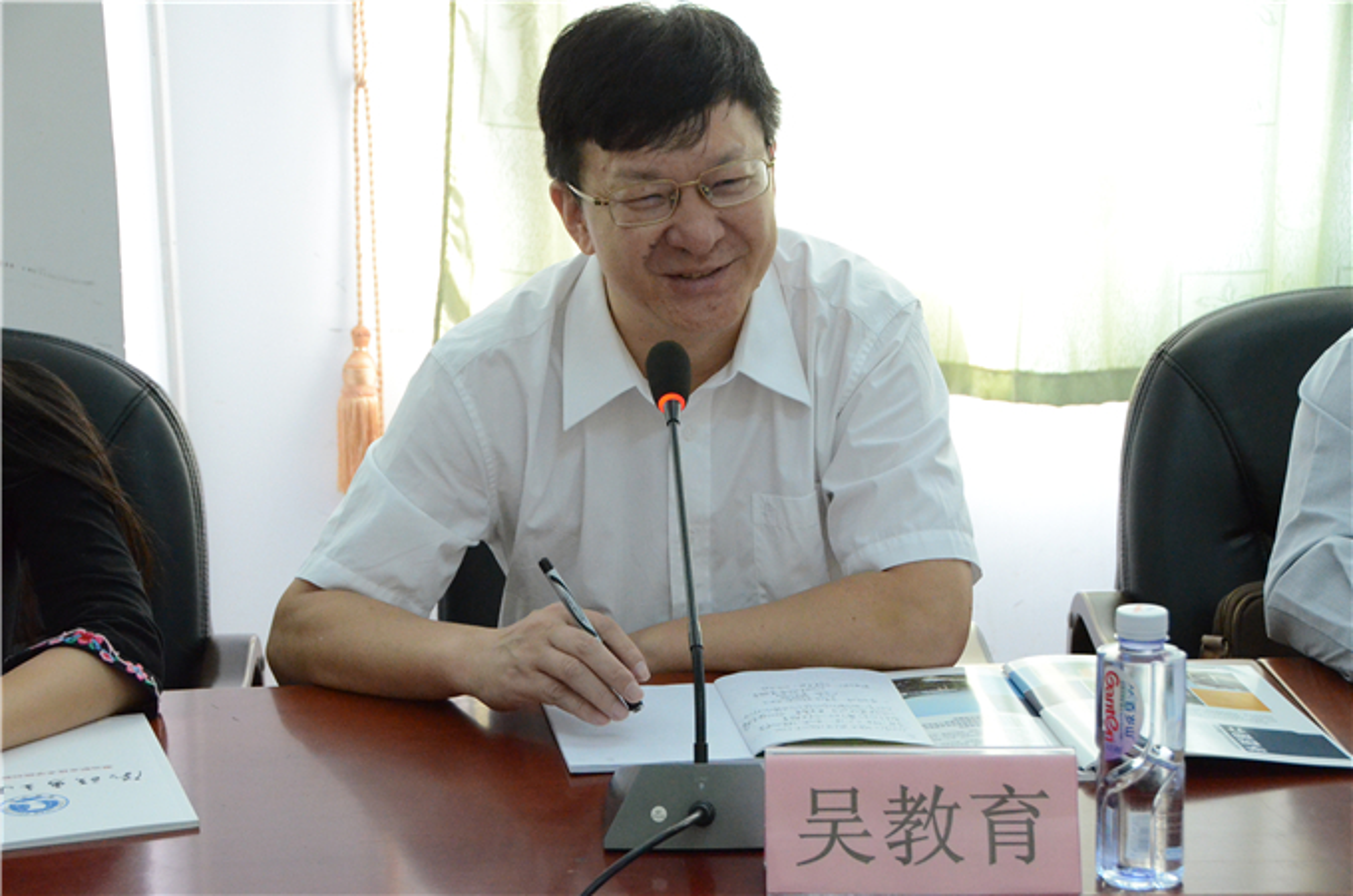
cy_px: 448
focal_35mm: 78
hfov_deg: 26.0
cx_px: 676
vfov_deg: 17.4
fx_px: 2925
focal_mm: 52
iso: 5000
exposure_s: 1/180
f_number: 6.7
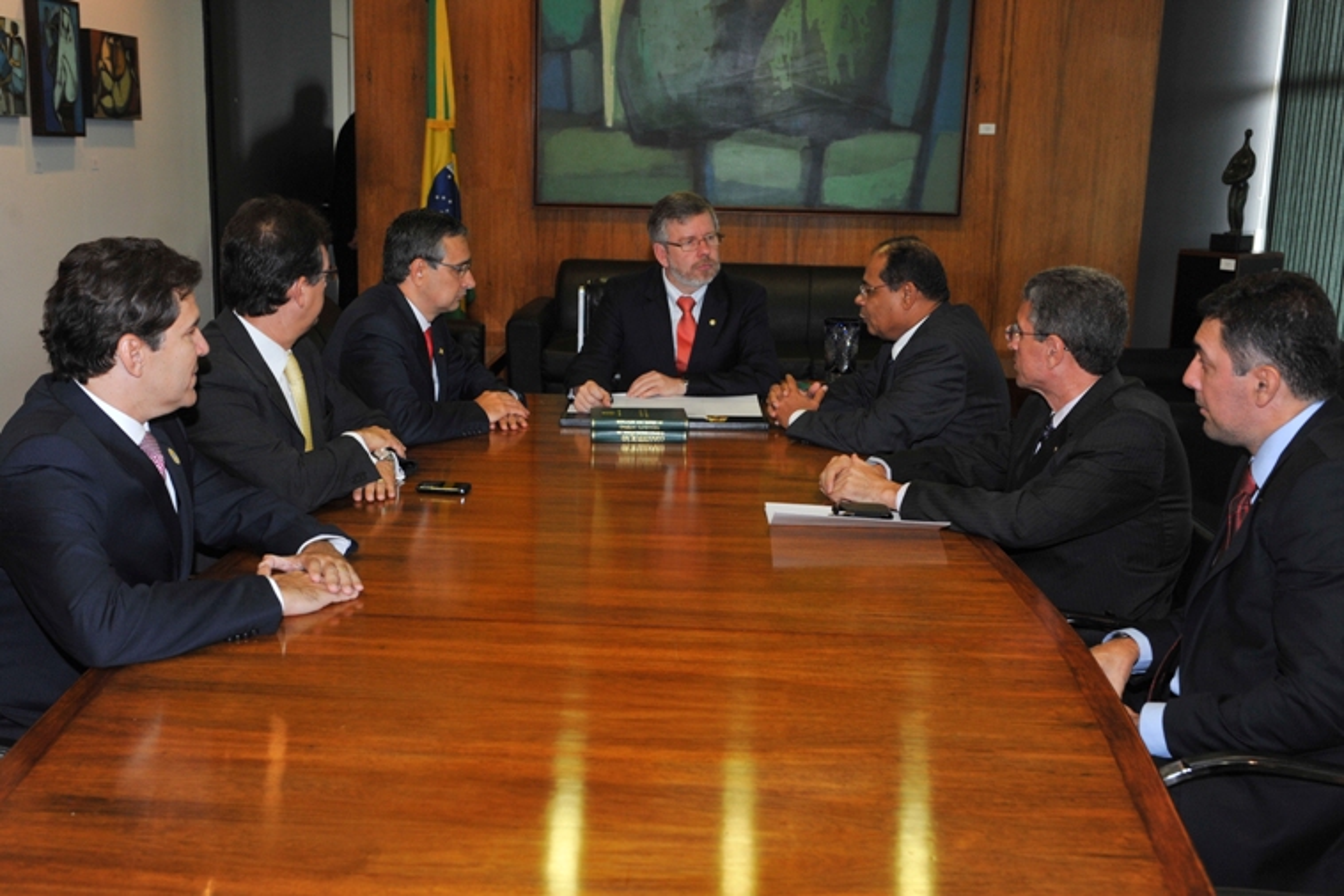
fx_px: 1306
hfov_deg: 54.4
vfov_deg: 37.8
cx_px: 672
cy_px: 448
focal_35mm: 35
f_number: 5.6
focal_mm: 35
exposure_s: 1/80
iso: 1250
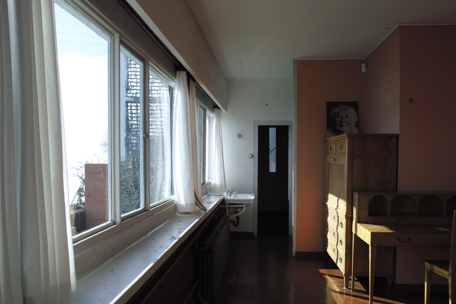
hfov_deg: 65.5
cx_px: 228
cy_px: 152
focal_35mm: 28
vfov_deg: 46.4
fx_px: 355
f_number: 7.1
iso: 200
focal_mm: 19
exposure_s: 1/250
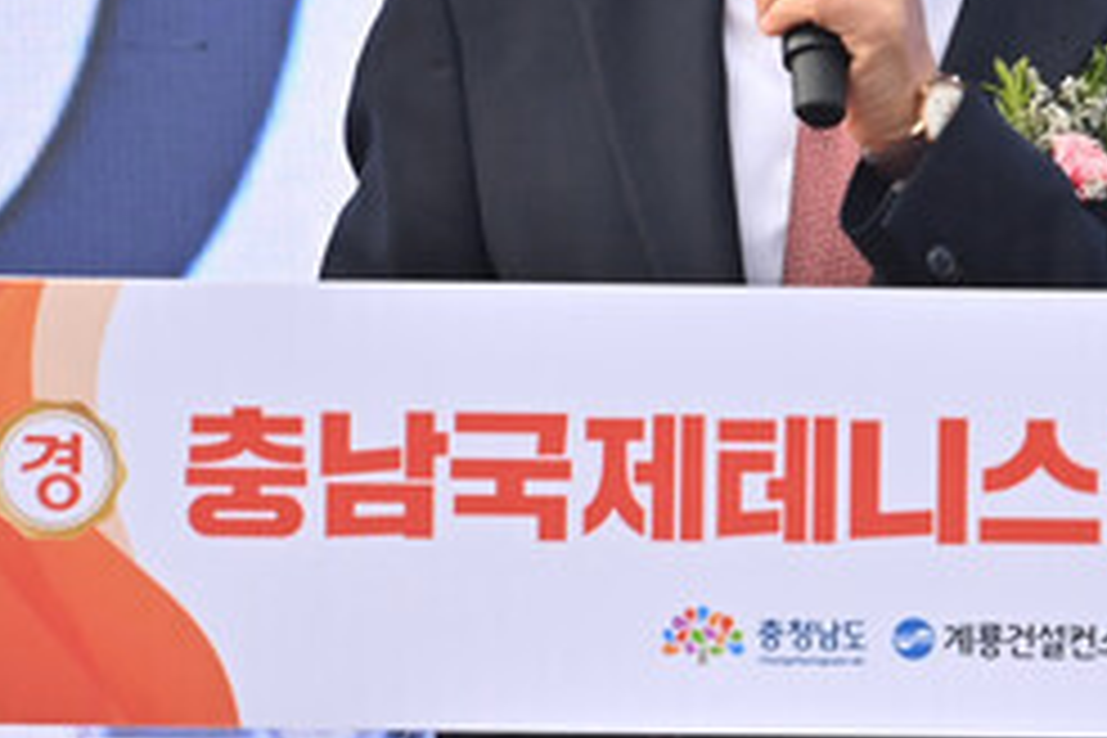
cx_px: 927
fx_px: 23983
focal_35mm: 780
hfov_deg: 2.6
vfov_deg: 1.8
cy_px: -216
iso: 100
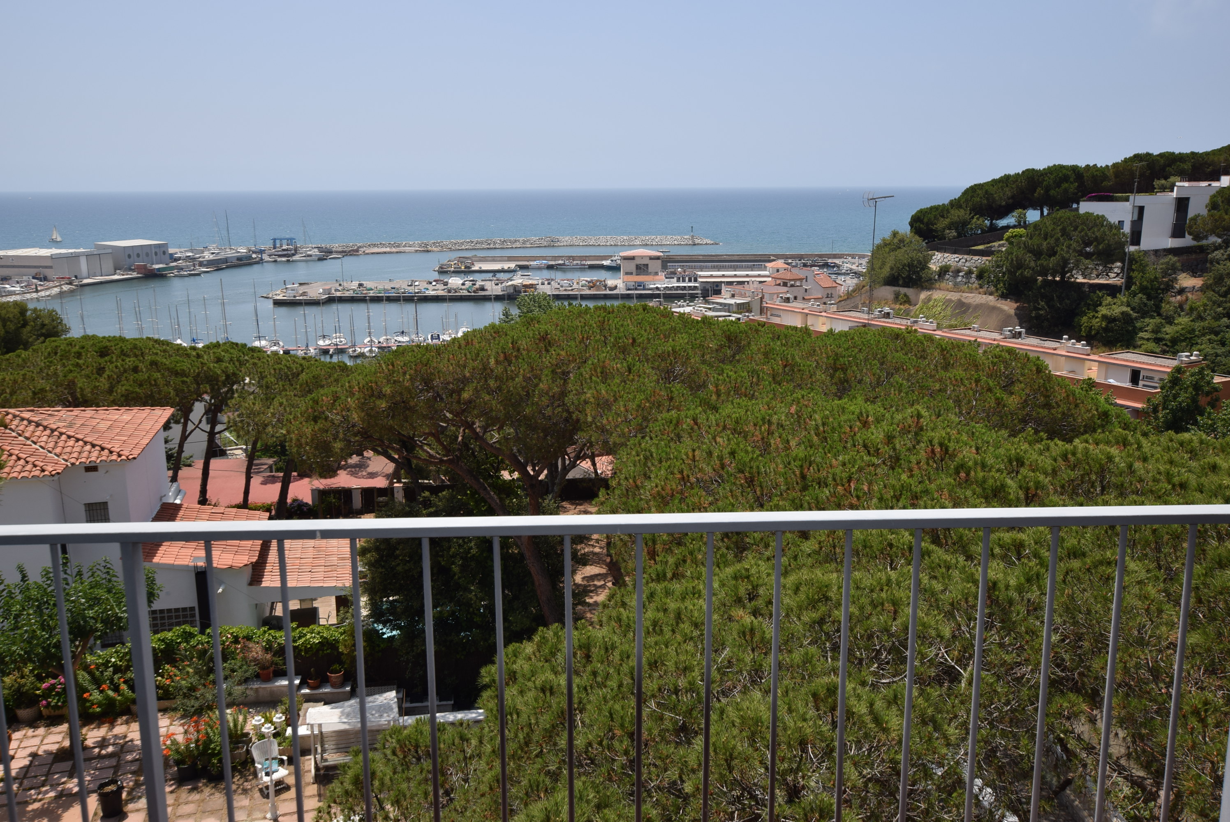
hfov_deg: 61.9
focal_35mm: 30
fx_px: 1026
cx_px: 615
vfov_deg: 43.7
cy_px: 411
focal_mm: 20
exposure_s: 1/200
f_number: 11
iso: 100
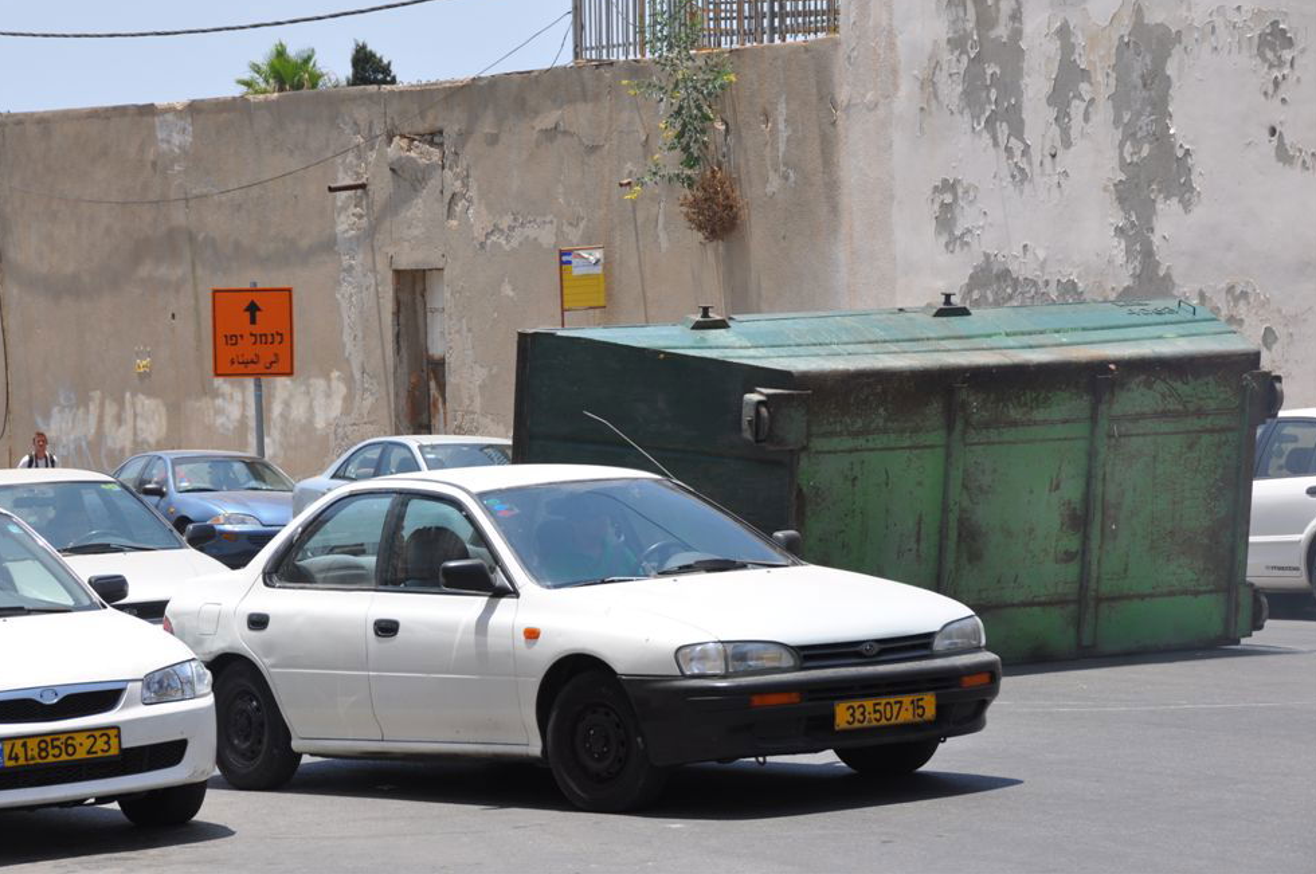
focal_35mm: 118
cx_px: 637
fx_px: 4291
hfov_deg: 17.4
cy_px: 419
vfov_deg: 11.6
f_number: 10
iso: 200
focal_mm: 75
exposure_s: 1/400
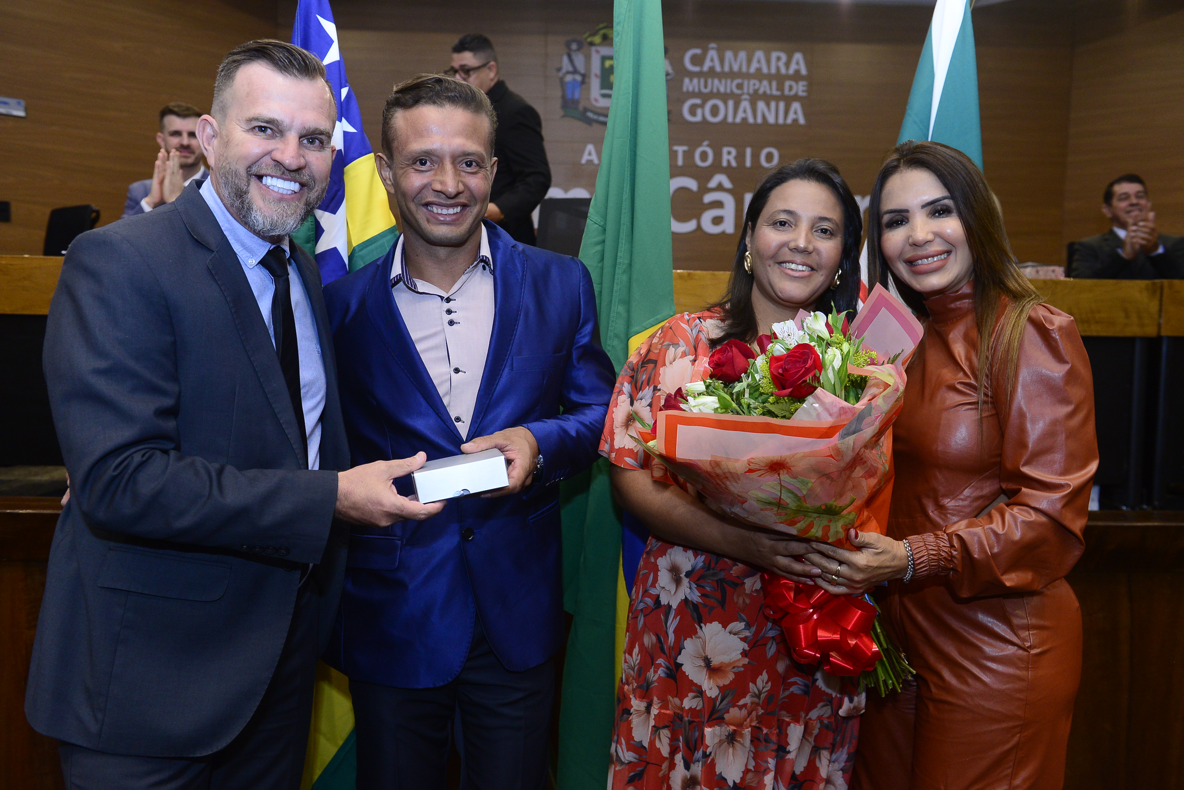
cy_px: 395
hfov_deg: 60.3
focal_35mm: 31
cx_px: 592
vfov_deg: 42.4
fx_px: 1020
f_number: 5.6
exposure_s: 1/125
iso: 2500
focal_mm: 31
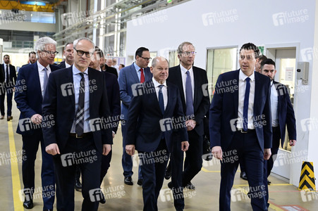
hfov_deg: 38.2
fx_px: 459
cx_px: 159
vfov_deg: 26.0
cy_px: 106
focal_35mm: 52
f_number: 3.2
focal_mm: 52
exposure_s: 1/320
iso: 4500
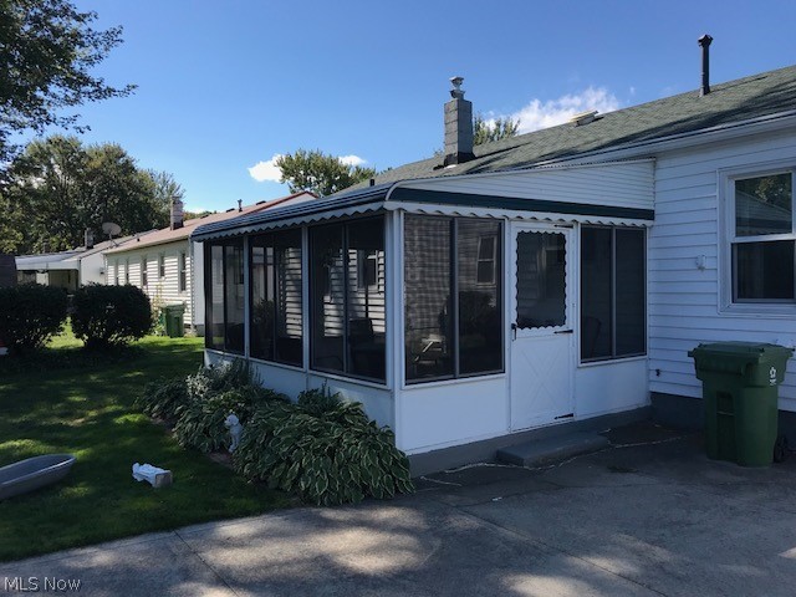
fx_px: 644
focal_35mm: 28
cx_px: 398
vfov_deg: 49.7
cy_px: 298
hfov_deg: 63.4
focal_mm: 3.99
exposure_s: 1/1681
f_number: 1.8
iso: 20
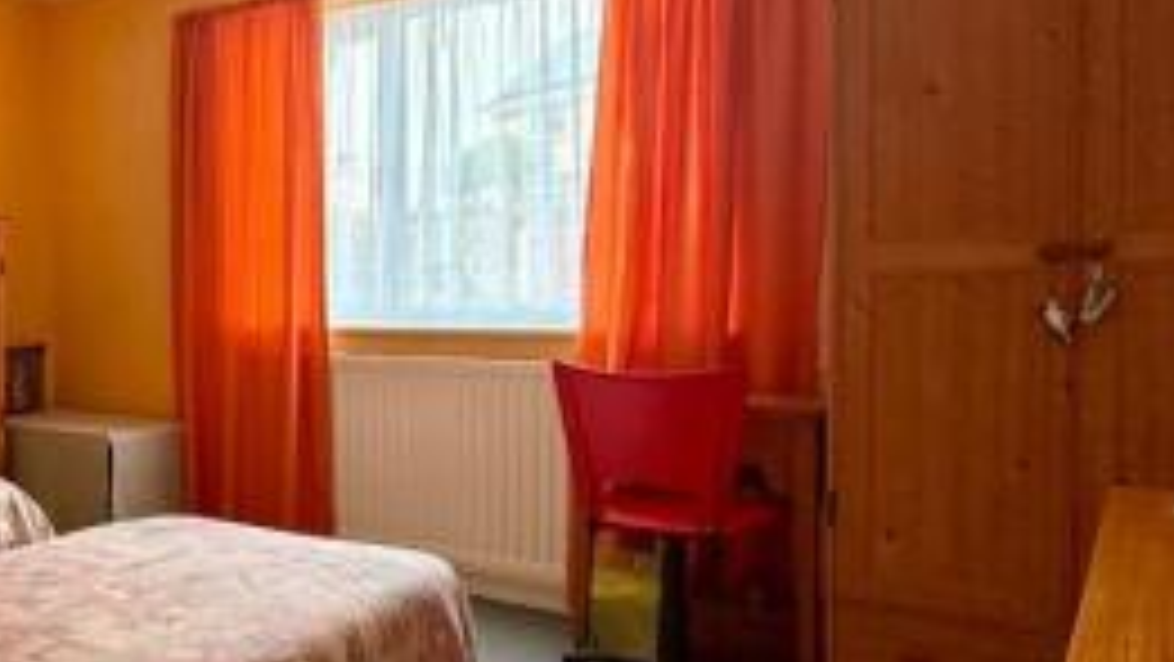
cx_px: 182
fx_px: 1059
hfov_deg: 52.9
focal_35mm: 34
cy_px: 322
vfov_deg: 34.7
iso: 160
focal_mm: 2.22
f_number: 2.2
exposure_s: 1/99
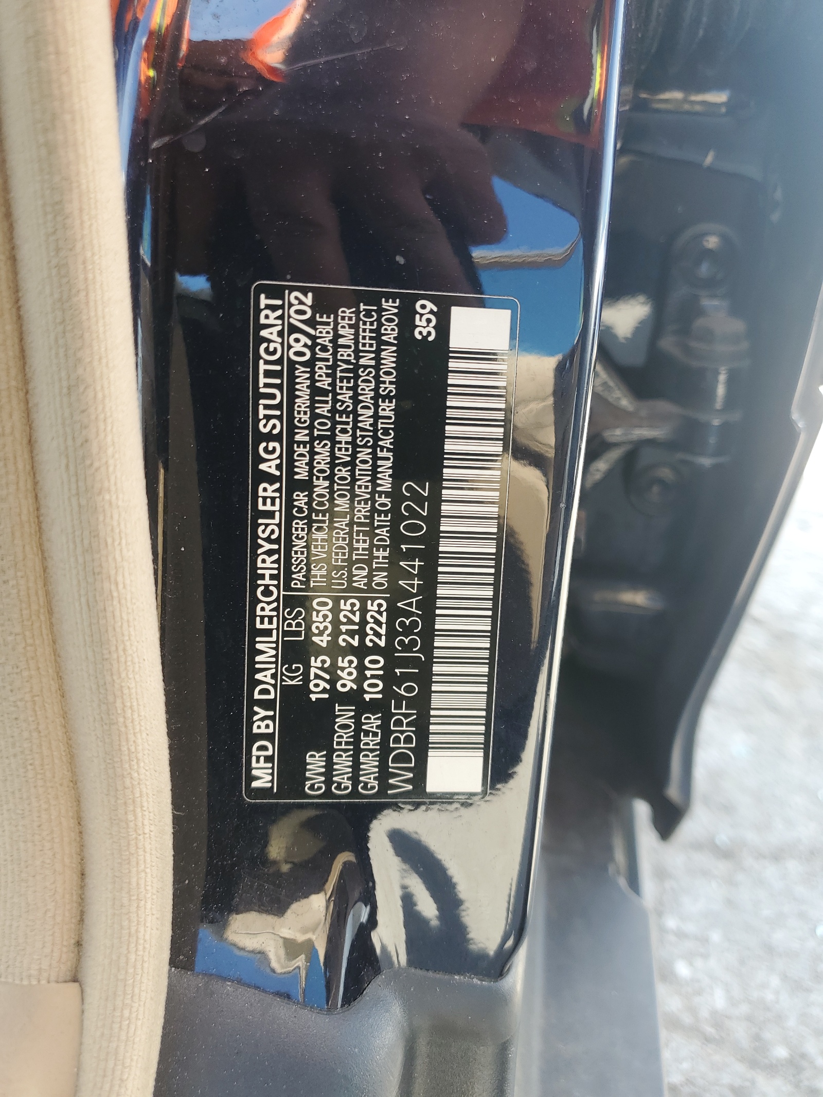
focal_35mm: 26
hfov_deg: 53.1
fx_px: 824
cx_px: 412
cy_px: 548
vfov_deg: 67.3
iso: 50
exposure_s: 1/169
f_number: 1.5
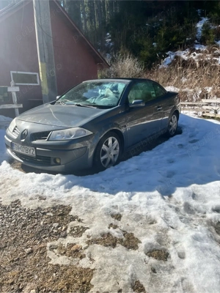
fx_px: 220
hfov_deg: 53.1
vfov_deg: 67.3
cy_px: 146
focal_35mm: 26
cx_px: 110
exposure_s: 1/2899
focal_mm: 5.1
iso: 50
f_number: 1.6
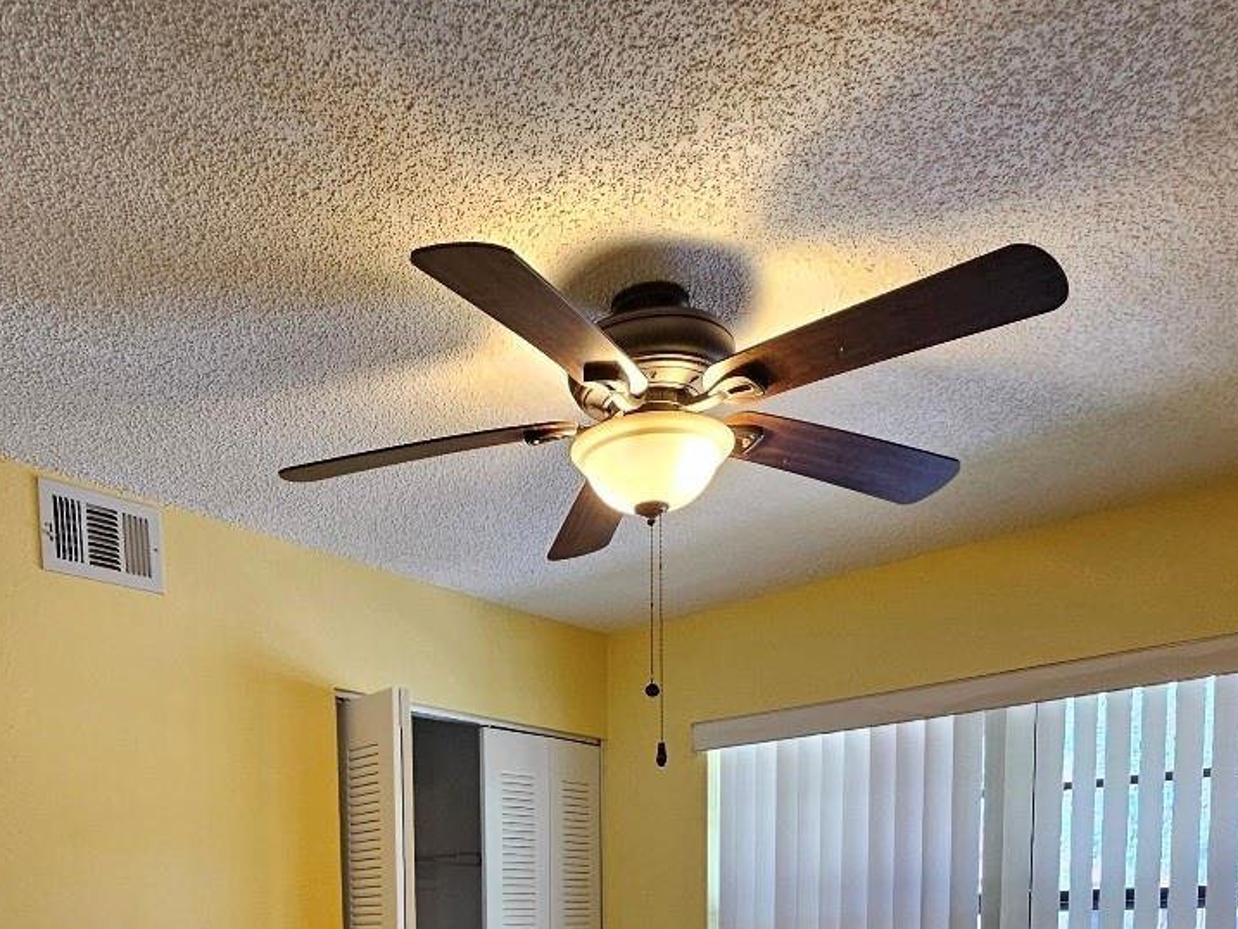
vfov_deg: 39.7
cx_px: 475
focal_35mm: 29
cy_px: 1014
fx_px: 1037
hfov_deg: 60.9
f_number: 2.2
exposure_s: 1/60.2
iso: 200
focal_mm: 2.2
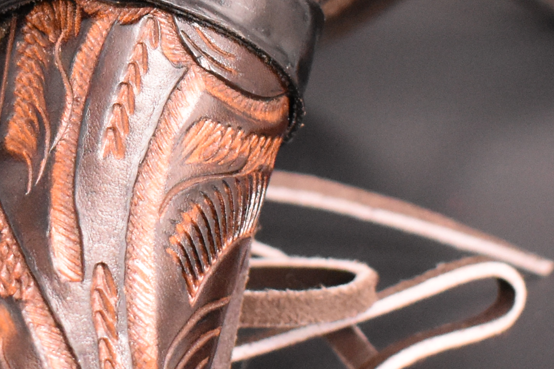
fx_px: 2602
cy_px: 46
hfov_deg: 12.1
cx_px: 37
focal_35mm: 169
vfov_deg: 8.1
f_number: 4
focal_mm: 27
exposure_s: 1/60
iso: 2500
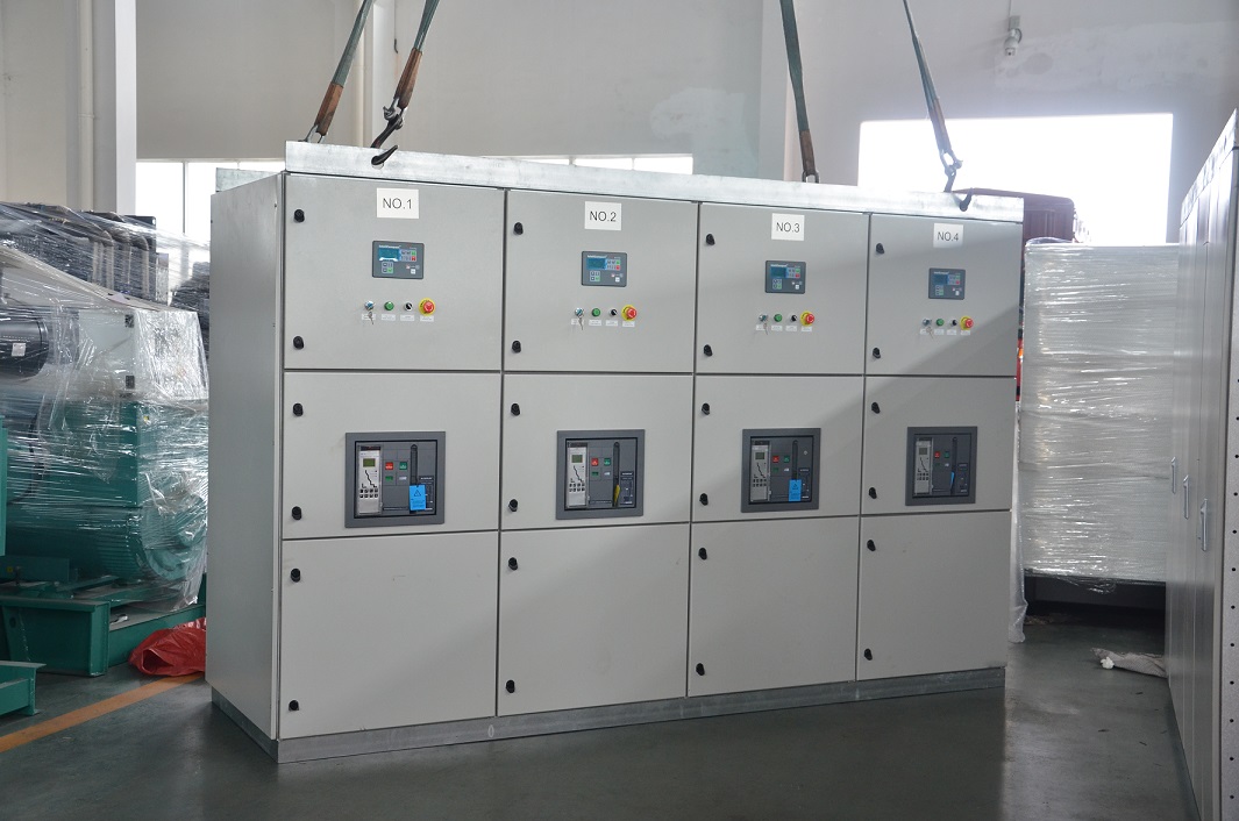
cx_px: 620
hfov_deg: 43.7
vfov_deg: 29.8
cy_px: 410
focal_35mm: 45
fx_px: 1546
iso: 640
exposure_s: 1/25
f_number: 4.2
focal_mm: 30
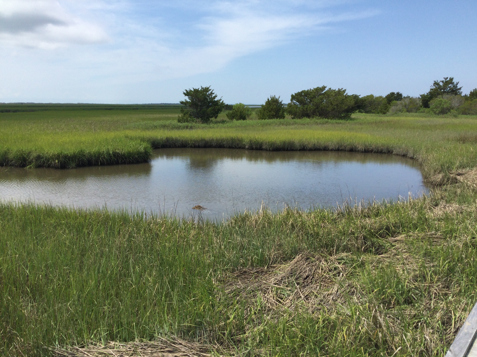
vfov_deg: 45.4
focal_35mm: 31
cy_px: 178
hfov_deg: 58.4
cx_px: 238
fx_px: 427
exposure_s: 1/1235
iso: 25
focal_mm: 3.3
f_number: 2.4
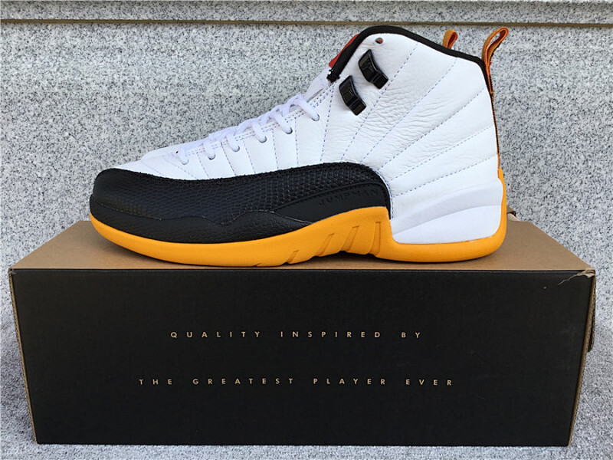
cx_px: 306
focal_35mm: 31
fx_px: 549
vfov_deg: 45.4
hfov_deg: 58.4
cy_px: 230
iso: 25
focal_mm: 3.3
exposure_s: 1/351
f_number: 2.4
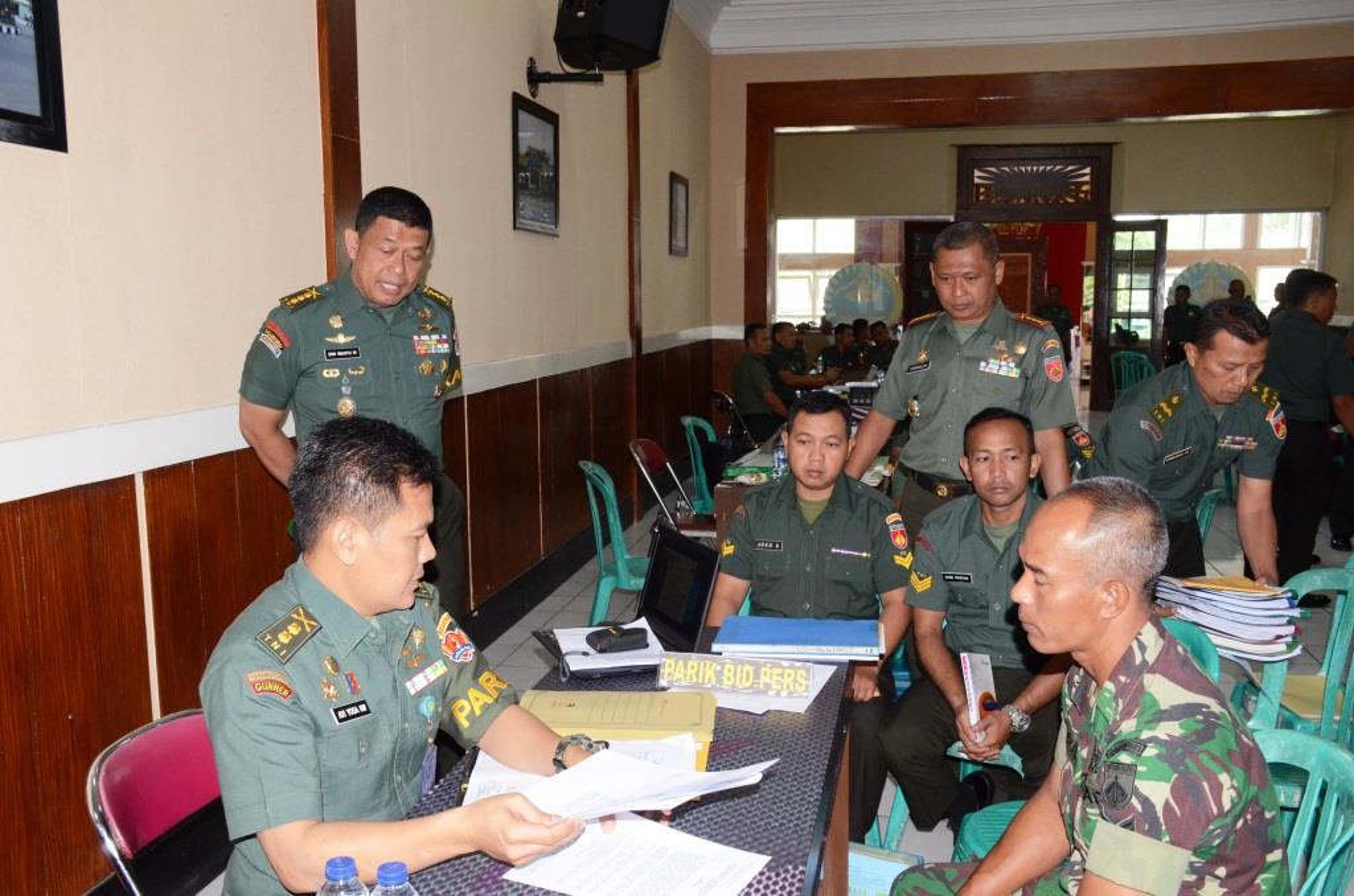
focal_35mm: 33
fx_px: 1238
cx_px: 677
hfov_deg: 57.3
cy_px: 448
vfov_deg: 39.8
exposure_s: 1/60
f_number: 7.1
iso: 1600
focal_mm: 22
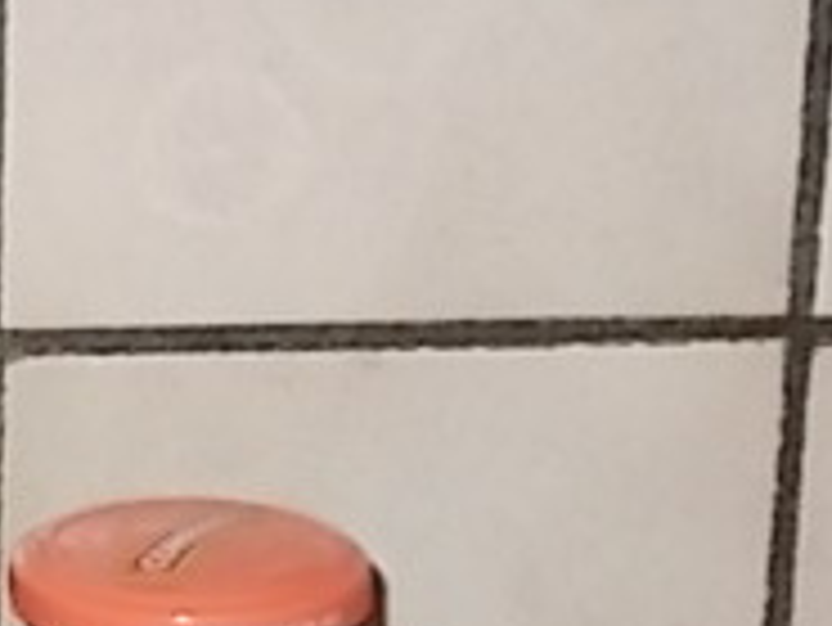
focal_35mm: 201
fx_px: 4834
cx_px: -405
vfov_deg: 7.3
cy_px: 946
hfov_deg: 9.6
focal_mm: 10.3
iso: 200
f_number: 4.9
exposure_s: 1/30
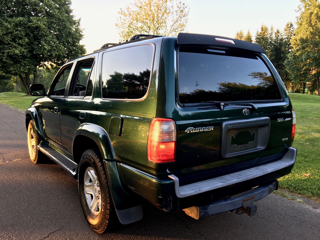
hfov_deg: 61.7
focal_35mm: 29
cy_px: 120
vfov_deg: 48.2
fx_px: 268
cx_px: 160
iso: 25
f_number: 2.2
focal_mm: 4.15
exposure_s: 1/40
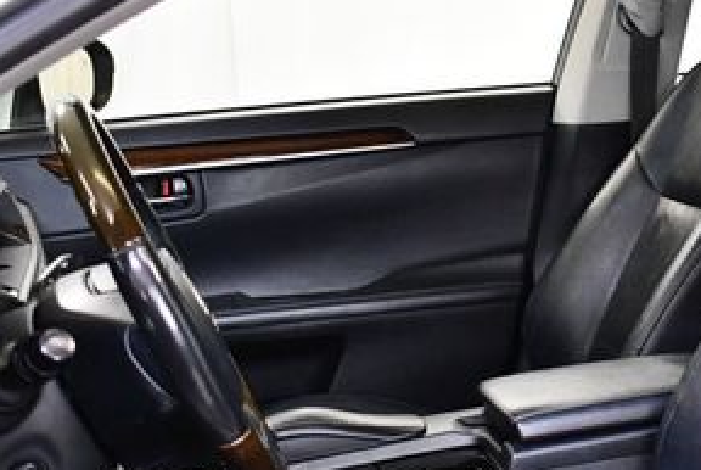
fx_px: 1560
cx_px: 699
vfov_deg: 17.1
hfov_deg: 24.2
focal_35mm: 80
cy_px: 302
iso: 2000
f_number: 3.5
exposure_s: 1/125
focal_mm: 18
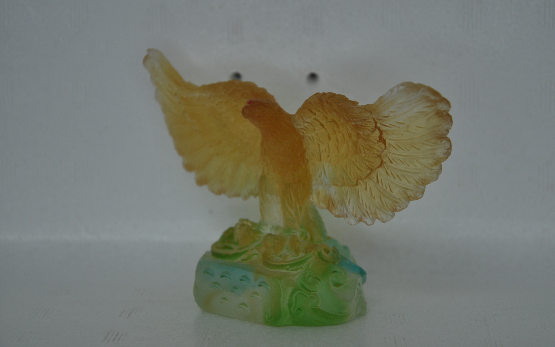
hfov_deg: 18.6
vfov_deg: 11.7
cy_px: 164
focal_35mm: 112
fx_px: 1694
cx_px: 290
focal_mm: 70
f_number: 5.3
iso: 400
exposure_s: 1/125
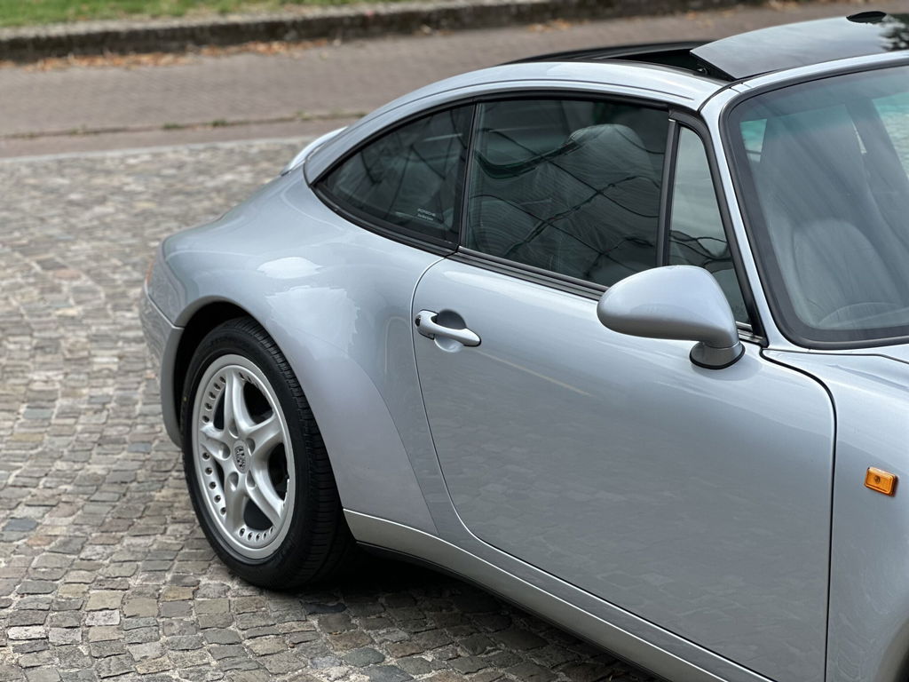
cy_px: 341
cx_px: 454
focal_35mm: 77
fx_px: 2022
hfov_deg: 25.3
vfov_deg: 19.1
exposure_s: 1/258
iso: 25
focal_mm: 9
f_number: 2.8
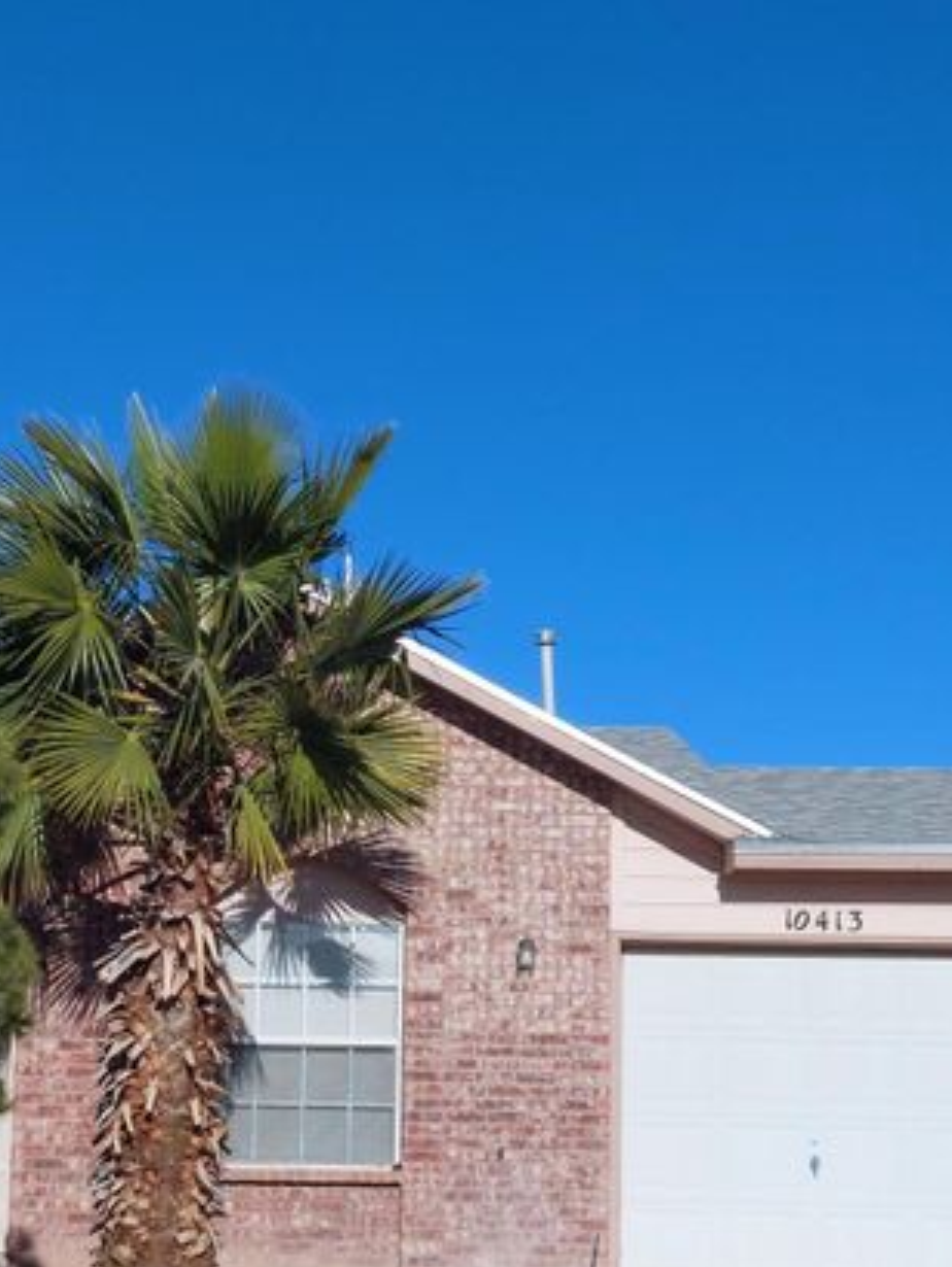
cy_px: 879
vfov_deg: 46.8
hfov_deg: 36.7
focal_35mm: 39
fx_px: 1429
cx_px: 374
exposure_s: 1/3391
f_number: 1.8
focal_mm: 5.23
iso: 40
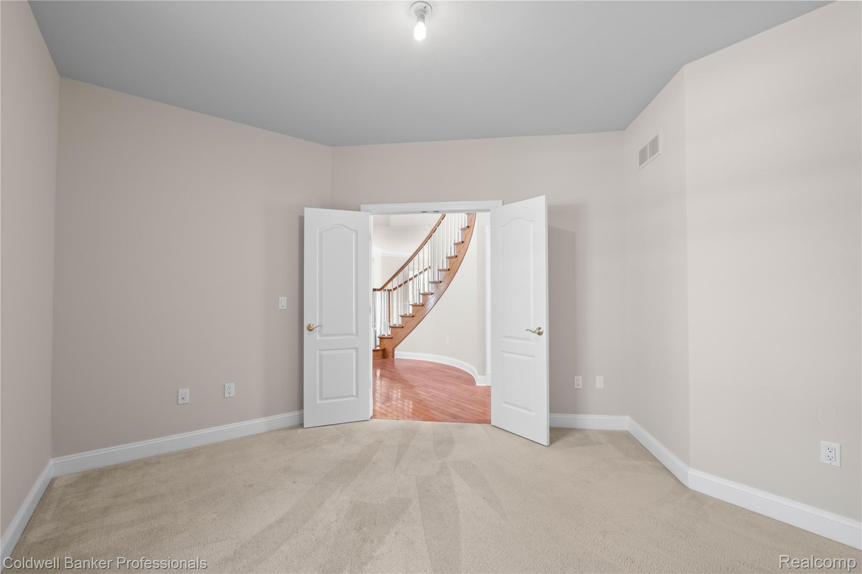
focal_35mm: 15
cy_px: 287
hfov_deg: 100.4
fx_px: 359
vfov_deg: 77.3
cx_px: 431
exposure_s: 1/2
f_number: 7.1
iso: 640
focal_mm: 10
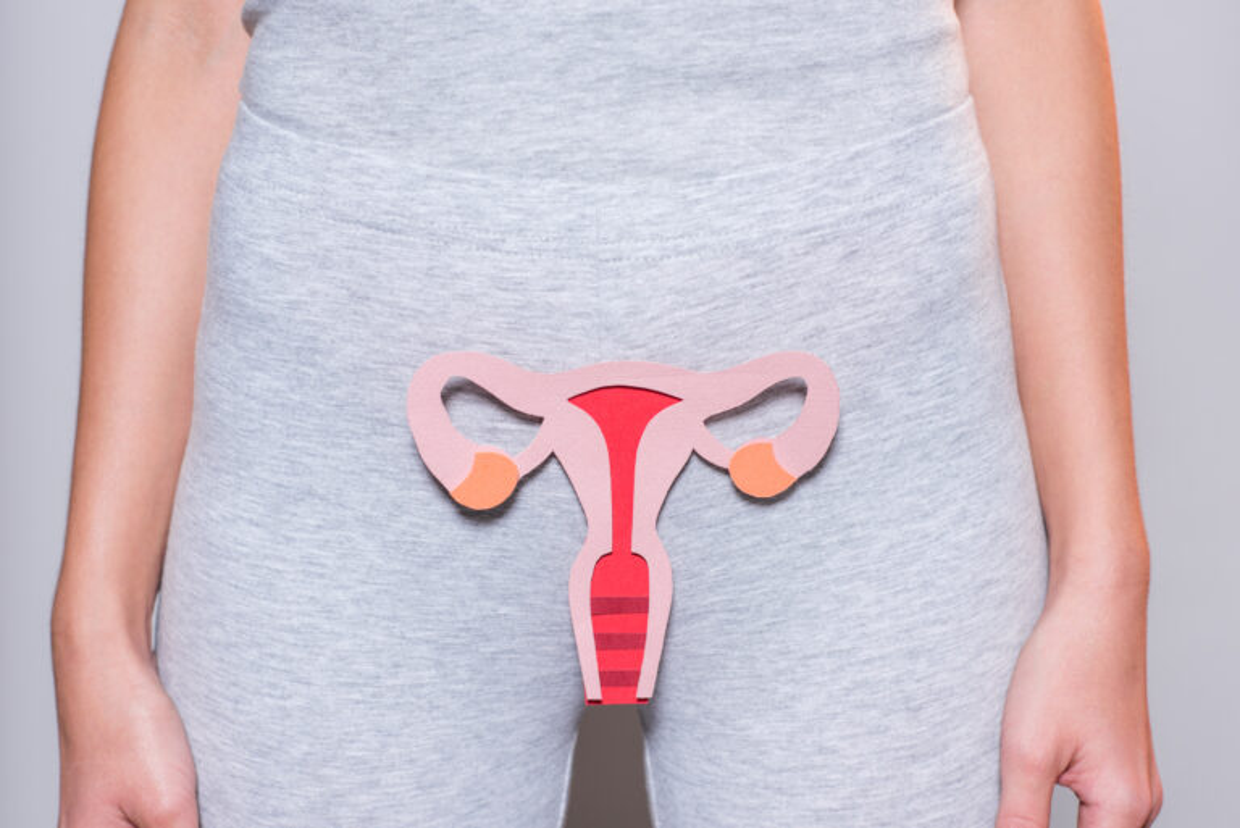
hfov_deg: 23.9
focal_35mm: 85
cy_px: 414
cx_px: 620
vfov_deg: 16.1
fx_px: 2929
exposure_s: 1/125
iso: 100
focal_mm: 85
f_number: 5.6
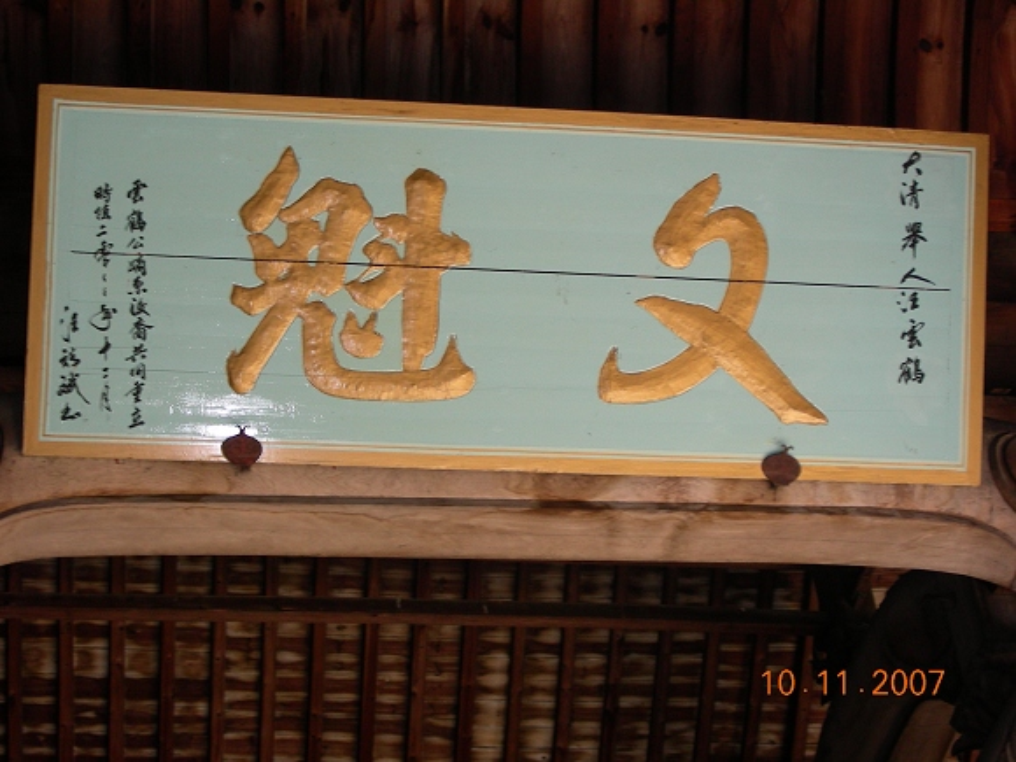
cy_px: 381
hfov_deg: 27.8
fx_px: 2055
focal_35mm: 70
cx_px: 508
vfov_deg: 21.0
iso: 50
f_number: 3.5
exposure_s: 1/30
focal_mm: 11.7
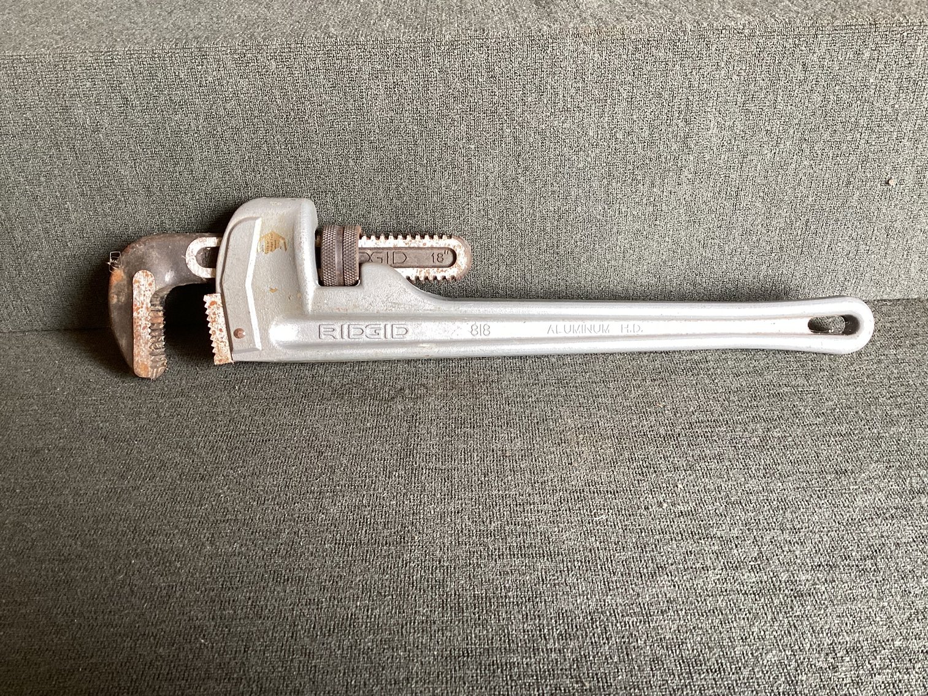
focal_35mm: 31
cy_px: 348
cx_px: 464
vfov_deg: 45.4
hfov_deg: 58.3
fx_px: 831
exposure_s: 1/50
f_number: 2.4
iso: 80
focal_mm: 3.3
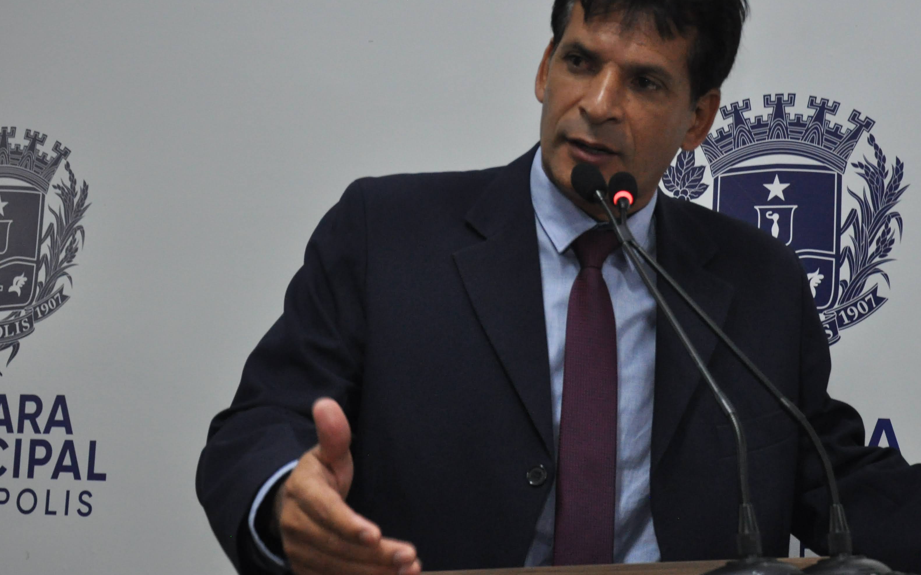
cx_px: 597
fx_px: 2083
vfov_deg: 15.7
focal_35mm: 83
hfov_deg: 24.8
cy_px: 222
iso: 1250
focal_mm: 40
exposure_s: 1/80
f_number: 5.6
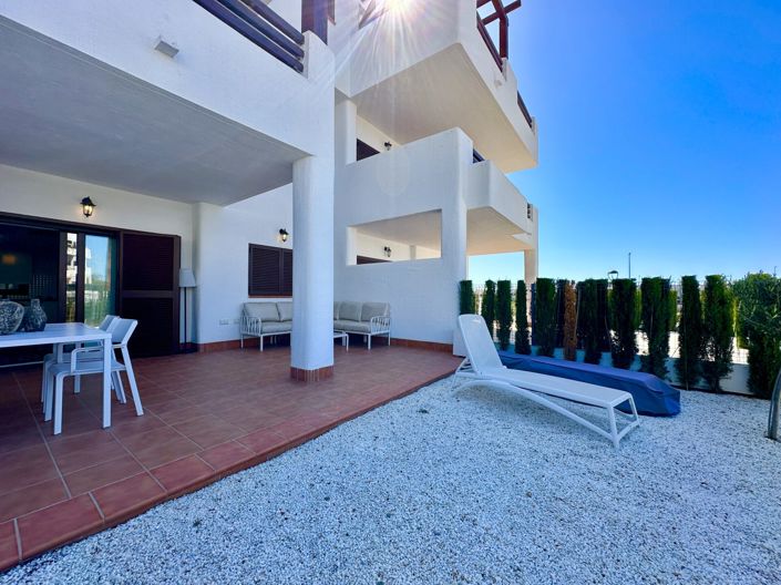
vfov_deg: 85.6
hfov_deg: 102.1
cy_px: 292
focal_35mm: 14
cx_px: 390
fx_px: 316
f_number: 2.2
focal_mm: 2.22
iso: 40
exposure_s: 1/1092
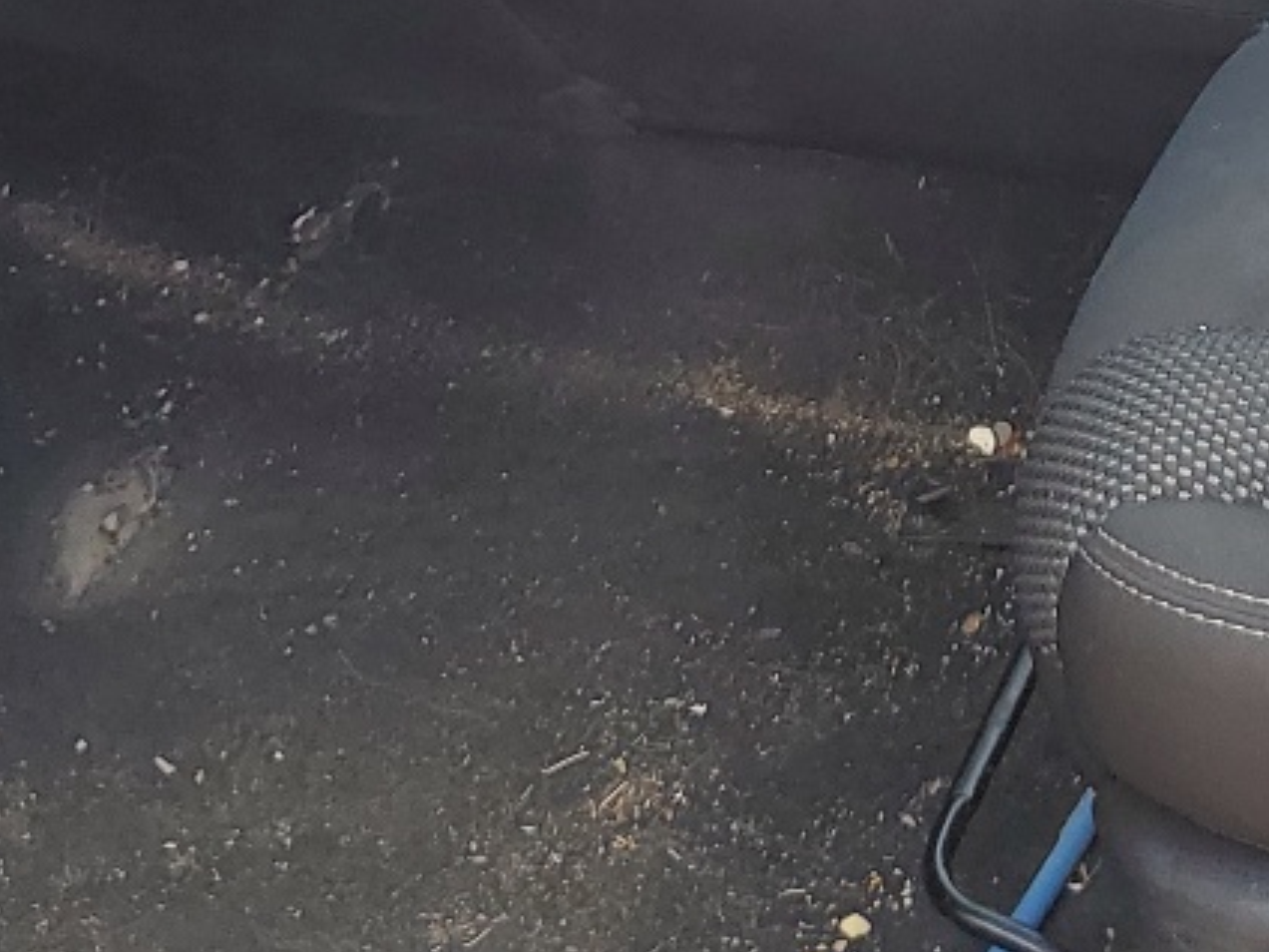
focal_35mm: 98
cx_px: 1464
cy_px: -299
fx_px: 3593
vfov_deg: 14.4
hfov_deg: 19.1
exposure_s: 1/323
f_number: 1.5
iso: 50
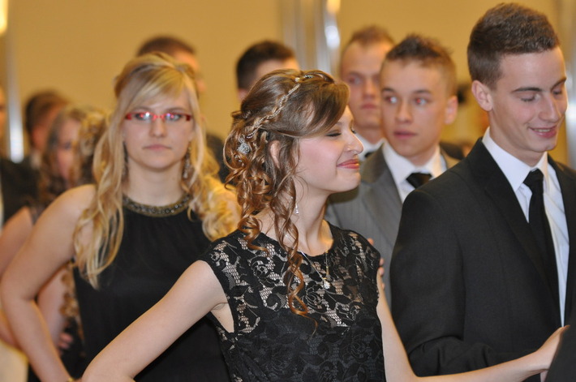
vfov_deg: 9.1
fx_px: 2396
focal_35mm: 150
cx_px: 288
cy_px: 191
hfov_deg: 13.7
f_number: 2.8
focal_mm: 100
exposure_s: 1/60
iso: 800
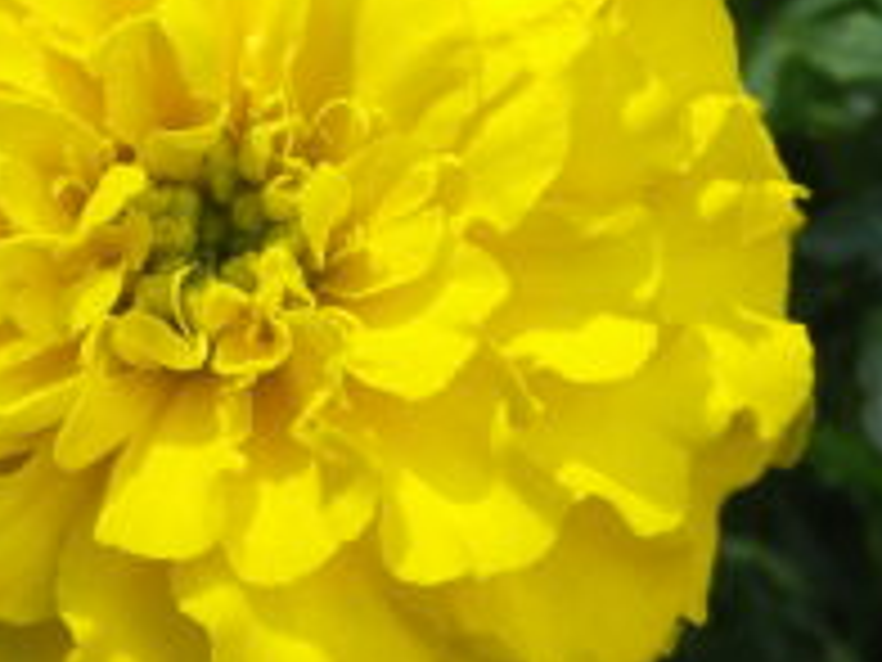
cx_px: 202
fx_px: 11236
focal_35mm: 441
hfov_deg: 4.5
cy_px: 324
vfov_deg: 3.4
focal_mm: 43.7
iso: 125
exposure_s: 1/200
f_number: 3.5
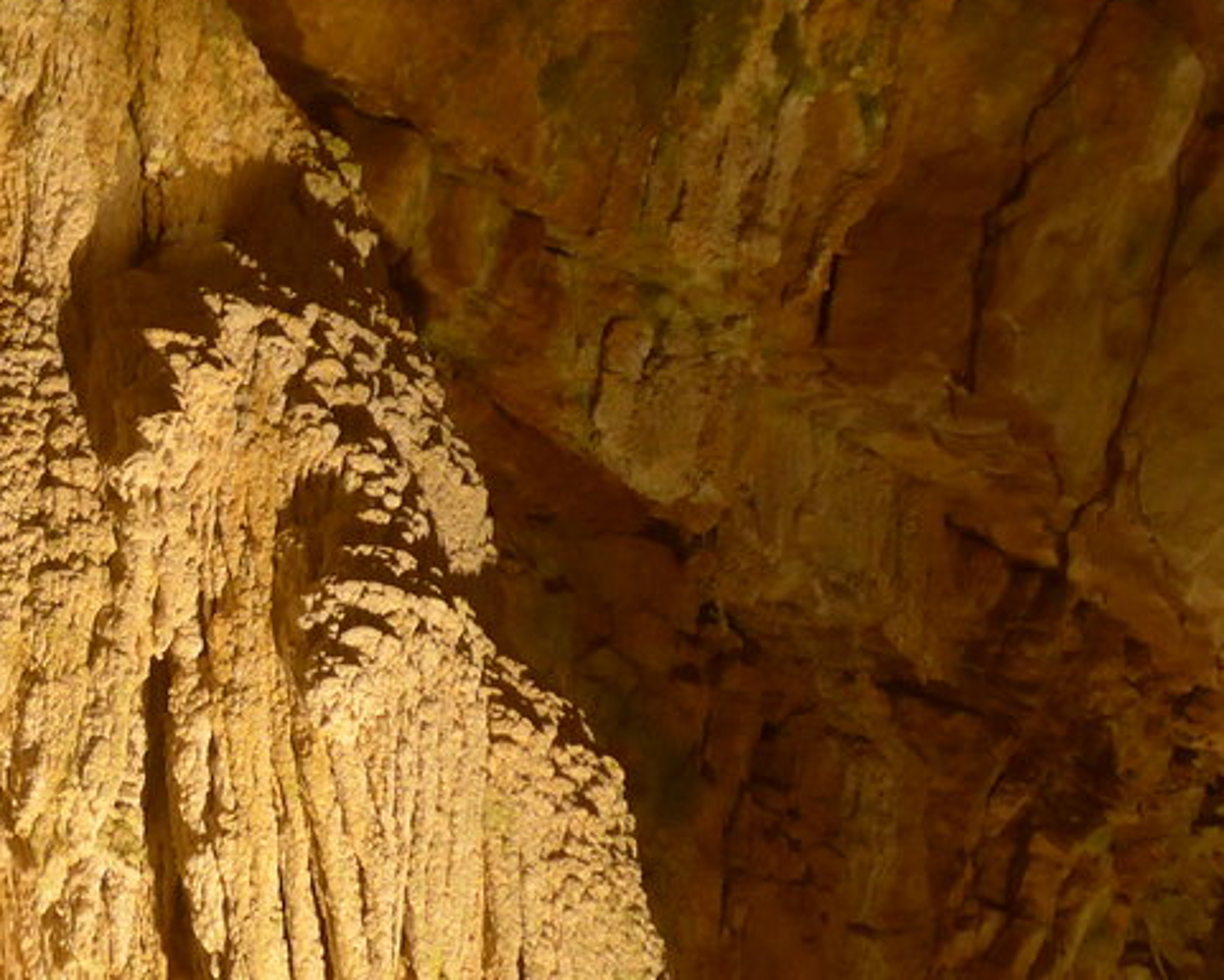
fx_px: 4058
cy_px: 557
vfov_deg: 13.8
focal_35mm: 112
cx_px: -33
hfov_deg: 16.7
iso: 640
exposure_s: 1/8
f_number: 3
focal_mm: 9.5
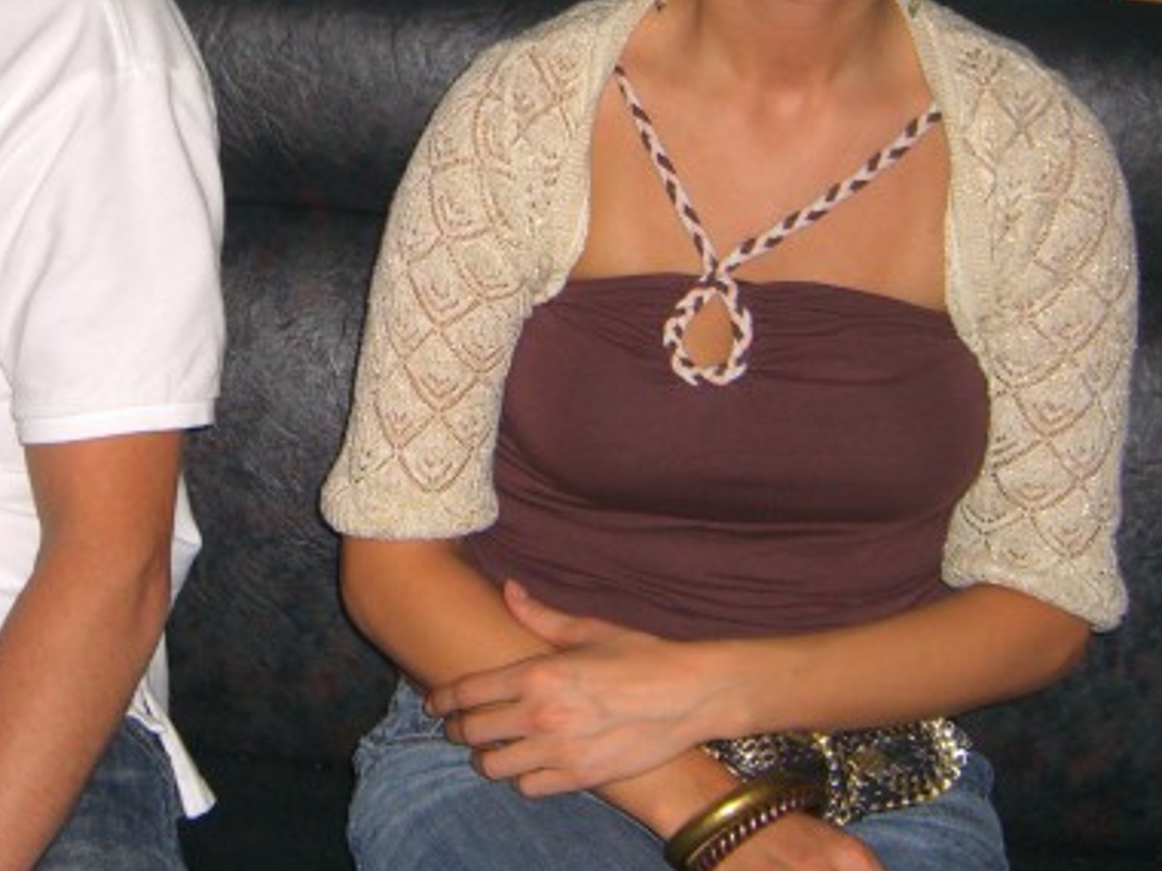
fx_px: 2685
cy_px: 141
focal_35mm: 80
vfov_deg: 18.2
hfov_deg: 24.2
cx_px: 300
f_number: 2.8
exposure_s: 1/60
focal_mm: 7.9
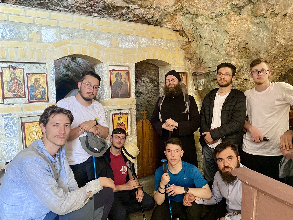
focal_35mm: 26
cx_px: 146
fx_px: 220
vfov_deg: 53.1
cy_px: 110
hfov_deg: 67.3
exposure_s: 1/60
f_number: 1.8
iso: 250
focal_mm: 4.25
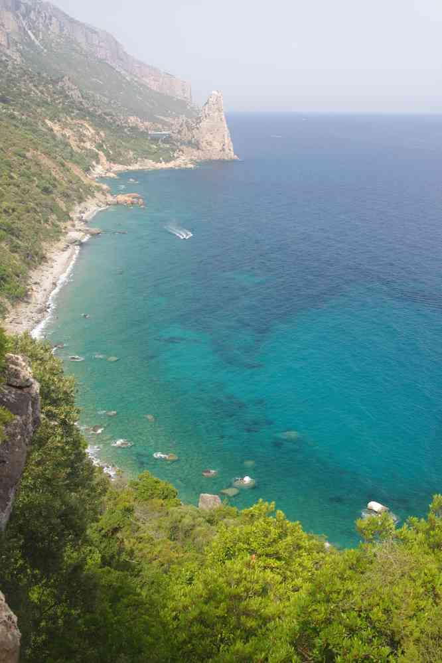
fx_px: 773
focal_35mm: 42
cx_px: 221
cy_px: 332
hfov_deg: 31.9
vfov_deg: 46.4
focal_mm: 28
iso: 200
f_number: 10
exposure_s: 1/60
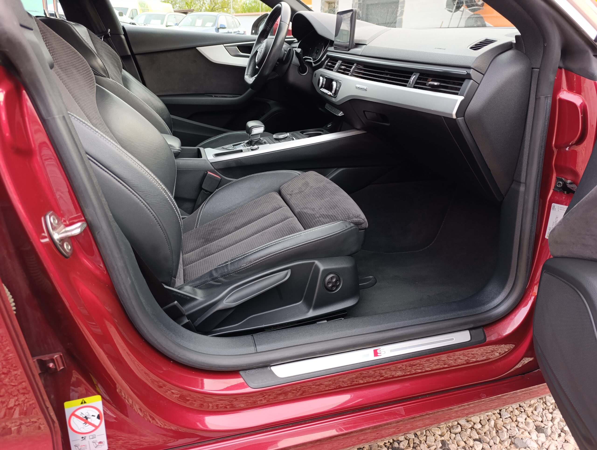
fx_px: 397
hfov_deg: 73.8
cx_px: 298
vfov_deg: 59.0
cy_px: 225
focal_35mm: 23
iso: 800
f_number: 1.6
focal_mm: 6.14
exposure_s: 1/100
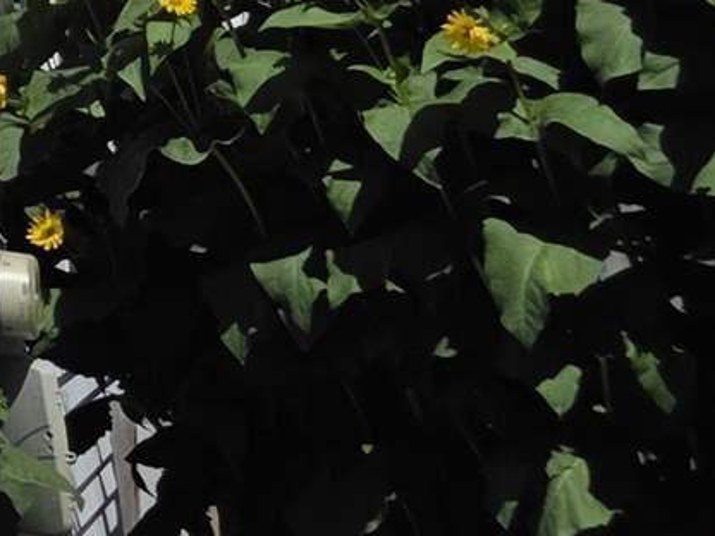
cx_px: -1901
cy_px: -591
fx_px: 3511
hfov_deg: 8.3
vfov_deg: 8.2
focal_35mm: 170
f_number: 1.7
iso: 64
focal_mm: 6.3
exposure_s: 1/7944
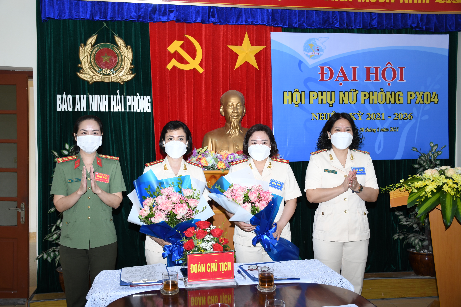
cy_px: 154
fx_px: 461
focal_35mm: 36
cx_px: 230
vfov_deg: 36.9
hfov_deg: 53.1
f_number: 4.5
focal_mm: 24
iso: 250
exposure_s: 1/200
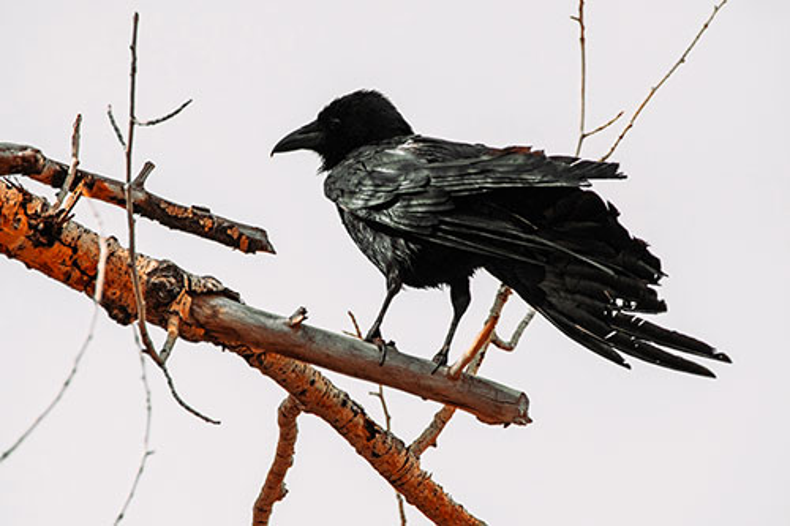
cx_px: 395
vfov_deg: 1.6
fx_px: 18646
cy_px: 263
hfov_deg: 2.4
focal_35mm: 850
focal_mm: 850
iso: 1400
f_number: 12
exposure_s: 1/2000
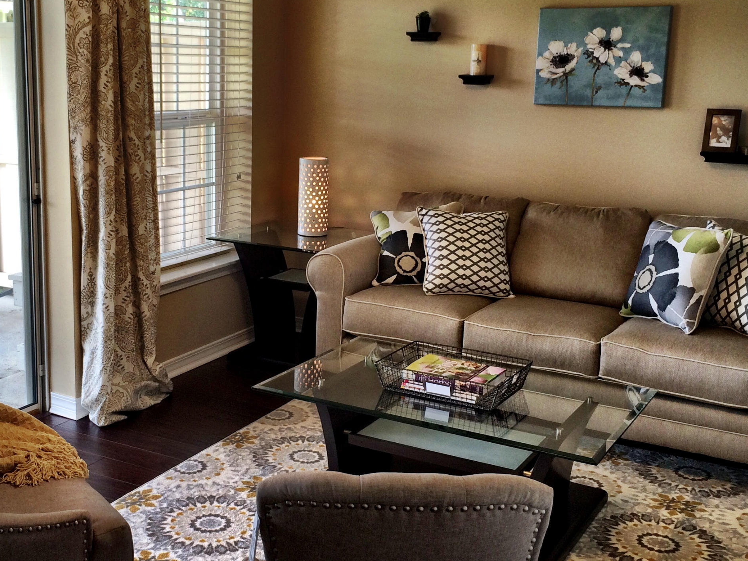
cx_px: 318
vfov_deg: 31.5
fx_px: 994
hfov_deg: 41.1
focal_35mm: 46
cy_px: 272
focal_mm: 4.15
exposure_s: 1/60
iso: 40
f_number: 2.2
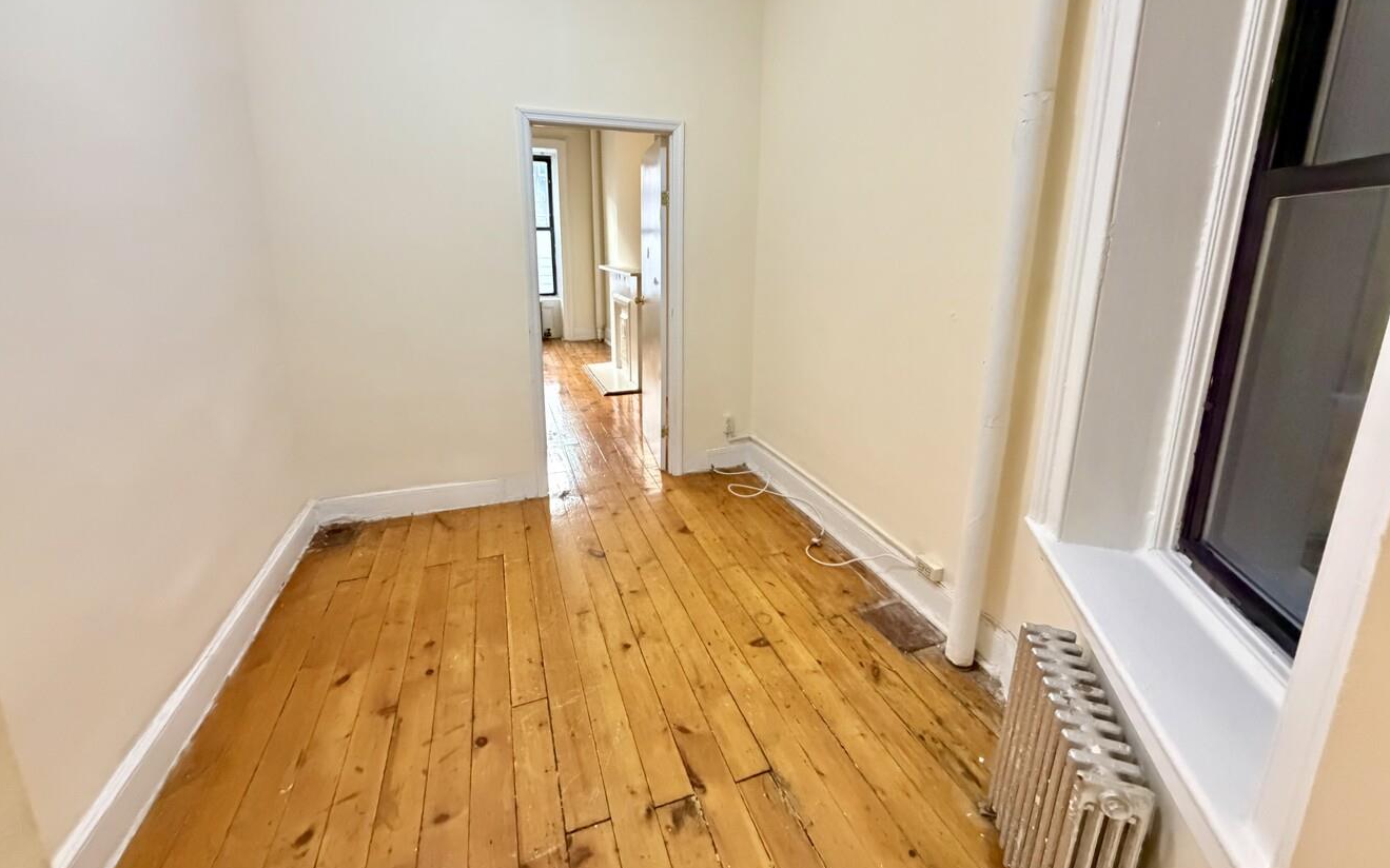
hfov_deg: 101.5
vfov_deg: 74.3
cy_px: 366
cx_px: 700
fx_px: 568
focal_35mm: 15
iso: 1250
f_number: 2.2
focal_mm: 2.22
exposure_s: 1/40
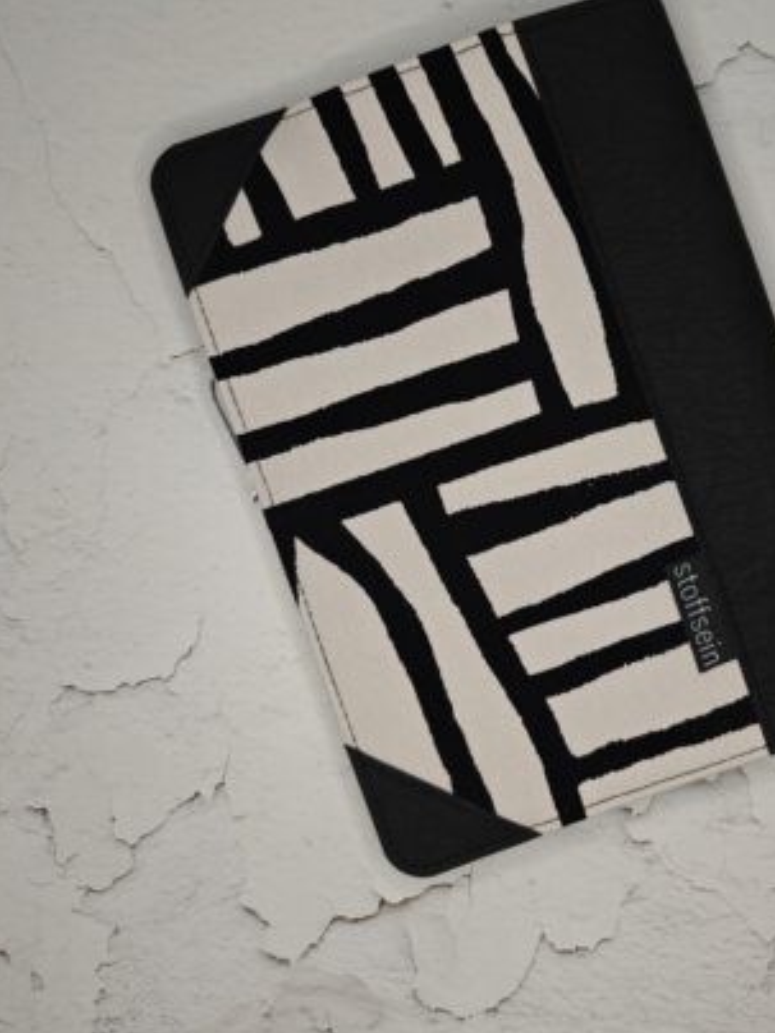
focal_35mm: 38
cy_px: 441
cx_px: 568
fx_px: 1134
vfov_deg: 48.8
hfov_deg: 36.9
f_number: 1.6
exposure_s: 1/100
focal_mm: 6.06
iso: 100
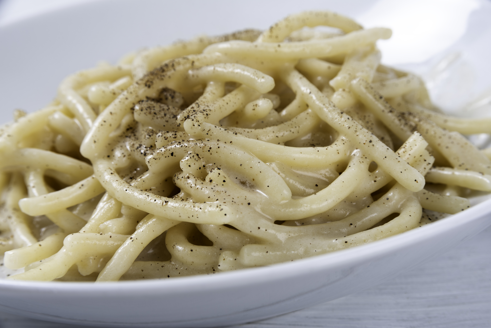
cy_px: 164
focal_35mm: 105
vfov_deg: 13.1
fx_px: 1433
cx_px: 246
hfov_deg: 19.4
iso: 50
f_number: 16
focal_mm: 105
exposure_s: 1/125
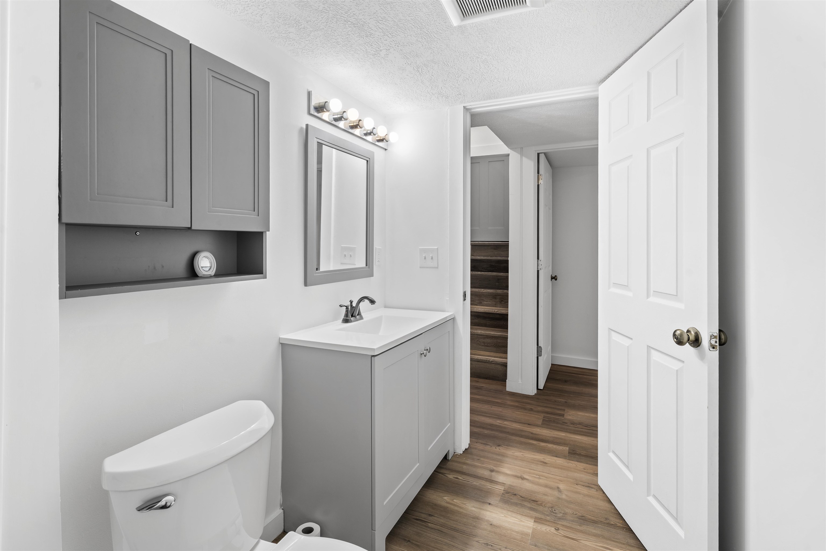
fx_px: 367
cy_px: 276
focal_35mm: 16
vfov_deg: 73.7
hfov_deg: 96.7
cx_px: 413
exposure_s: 1/1.67
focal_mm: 16
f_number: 8
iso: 100
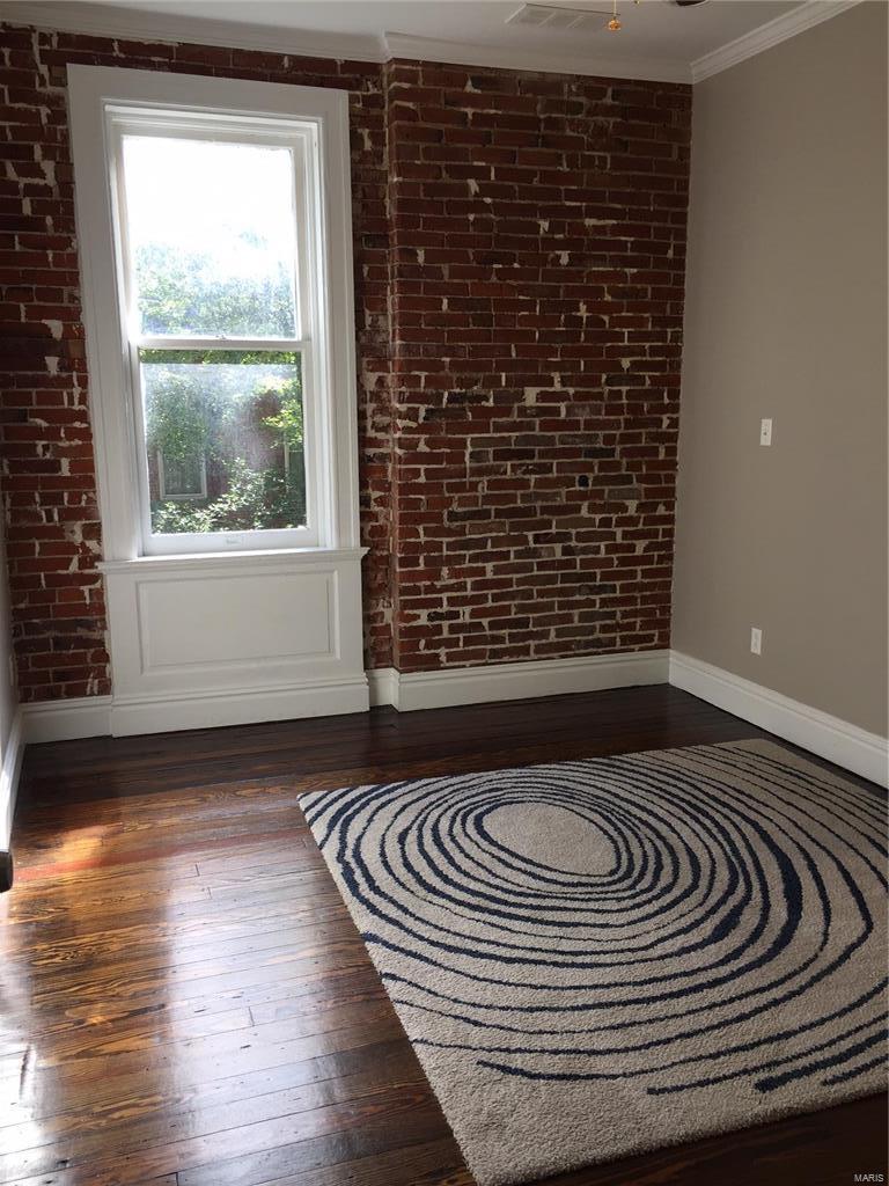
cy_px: 593
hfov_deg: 48.2
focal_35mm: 29
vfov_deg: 61.7
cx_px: 444
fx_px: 993
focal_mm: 4.15
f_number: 2.2
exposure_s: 1/120
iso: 32
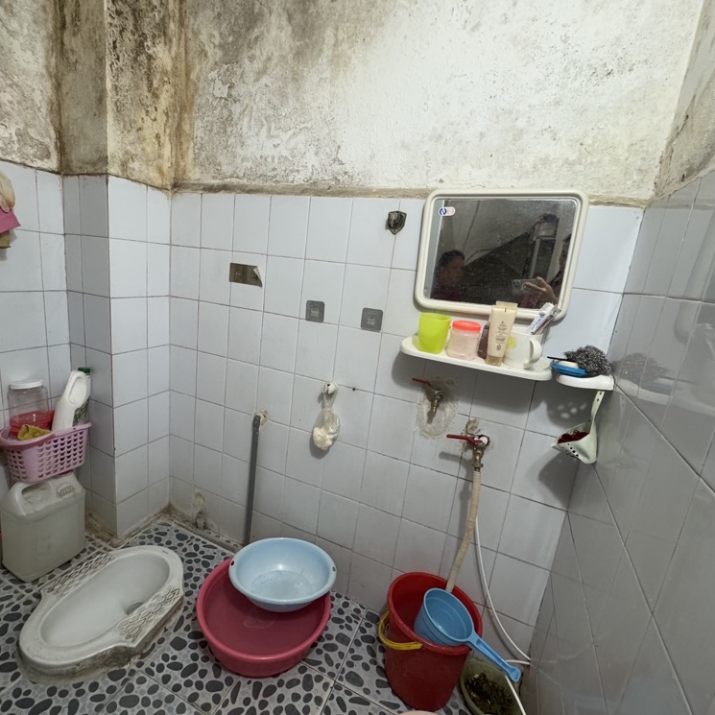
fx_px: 397
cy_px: 352
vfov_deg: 84.0
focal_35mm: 17
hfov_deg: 83.9
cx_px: 336
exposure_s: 1/100
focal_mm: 2.22
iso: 320
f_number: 2.2
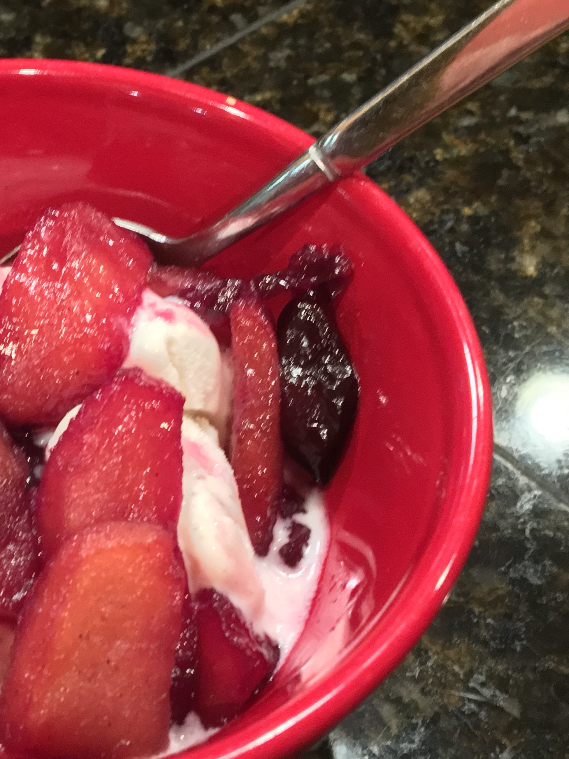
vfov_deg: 32.2
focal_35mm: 60
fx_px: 1315
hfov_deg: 23.8
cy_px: 376
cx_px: 65
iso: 200
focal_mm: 4.15
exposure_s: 1/24
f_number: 2.2
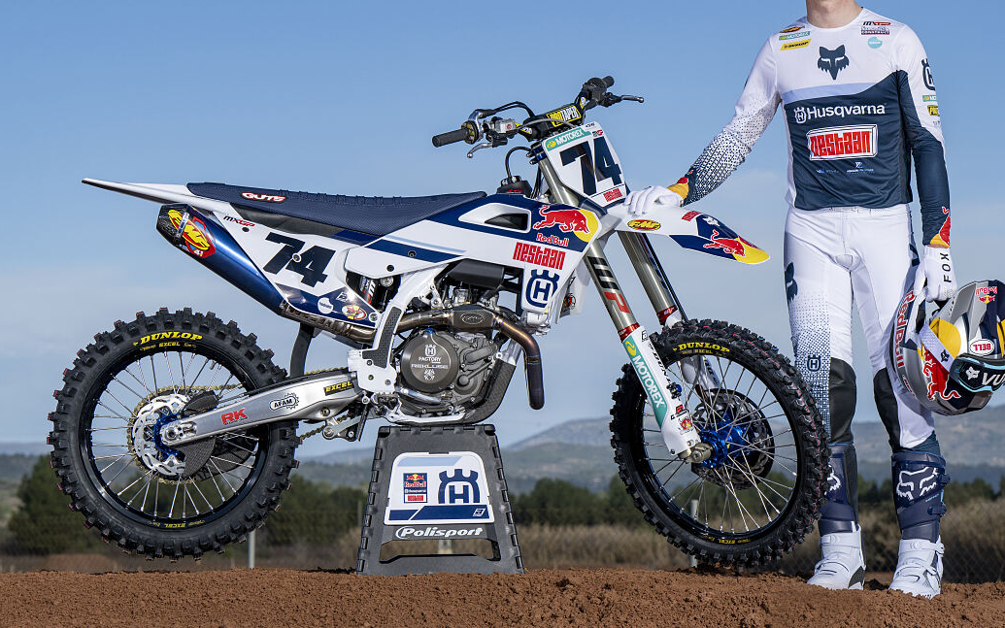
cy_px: 260
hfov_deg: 20.8
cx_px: 566
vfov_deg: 13.1
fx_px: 2739
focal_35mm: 100
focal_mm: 82
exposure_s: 1/1600
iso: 200
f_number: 6.3
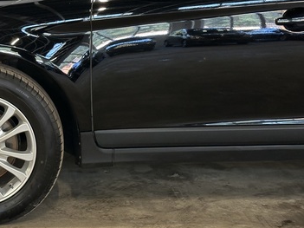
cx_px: 48
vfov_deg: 17.8
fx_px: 720
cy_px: 48
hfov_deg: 23.4
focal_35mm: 82
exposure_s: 1/50
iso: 160
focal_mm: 6.86
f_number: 1.78
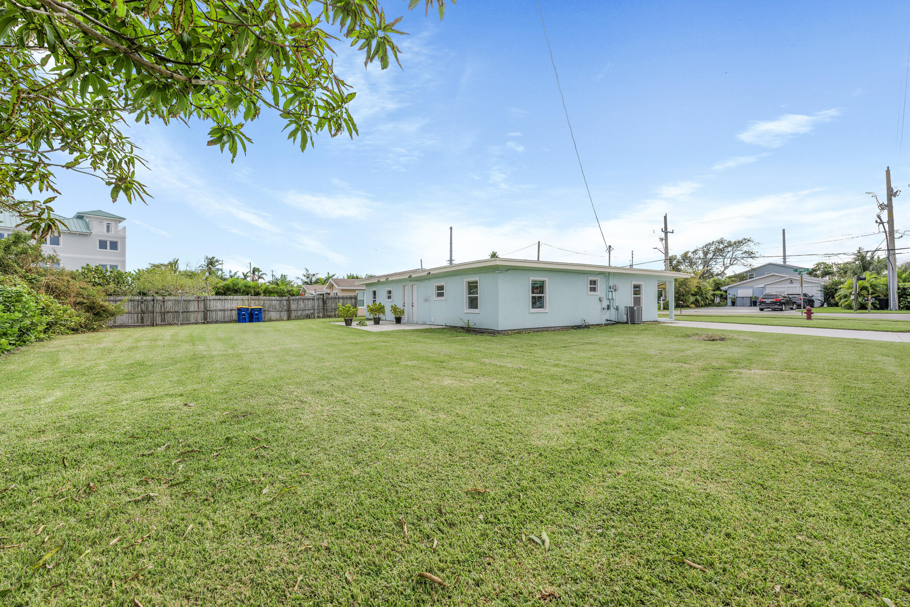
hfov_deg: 104.3
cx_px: 455
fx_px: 354
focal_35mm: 14
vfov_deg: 81.2
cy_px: 304
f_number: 8
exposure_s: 1/80
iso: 64
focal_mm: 14
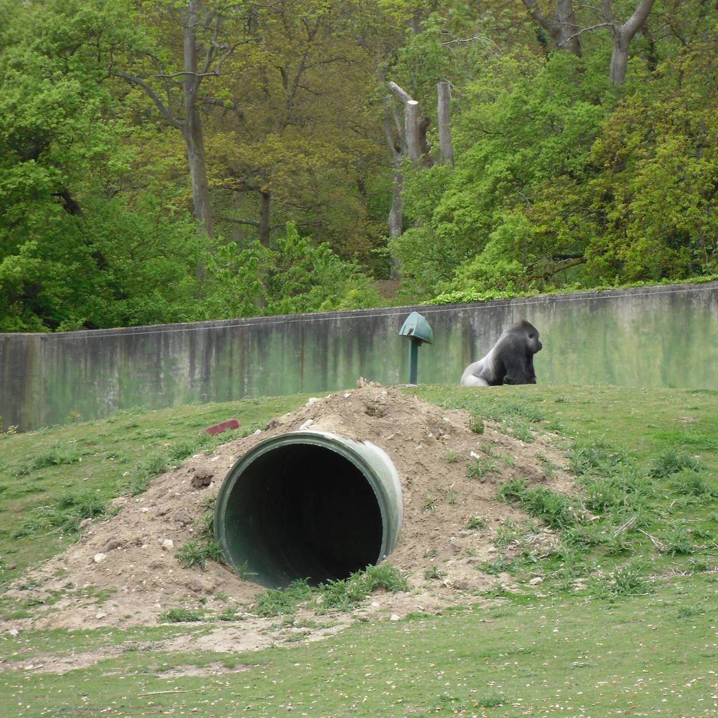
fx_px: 3332
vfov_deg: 12.3
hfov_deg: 12.3
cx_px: 520
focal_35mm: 142
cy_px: 397
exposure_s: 1/90
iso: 100
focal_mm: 18.9
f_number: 5.6
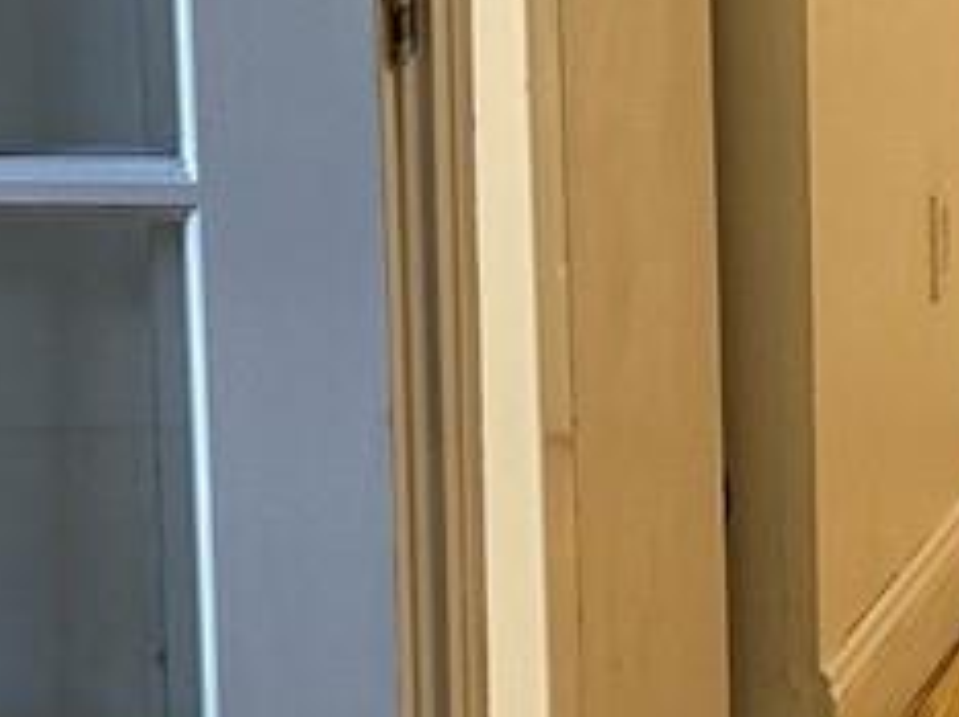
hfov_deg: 10.9
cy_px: 197
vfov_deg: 8.3
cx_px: 1213
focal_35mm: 178
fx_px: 4926
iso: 125
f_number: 1.5
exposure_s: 1/60
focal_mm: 5.7
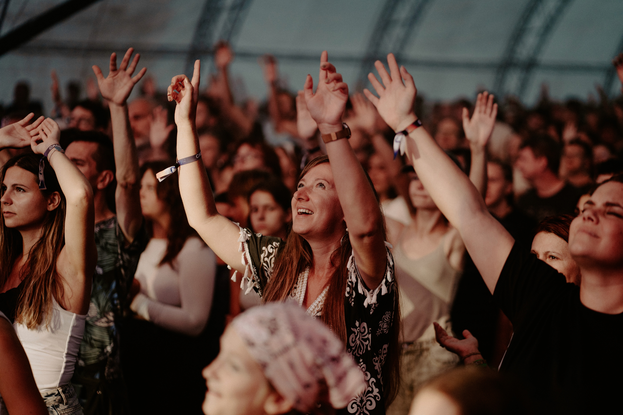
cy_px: 208
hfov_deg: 23.9
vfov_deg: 16.1
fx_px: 1471
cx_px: 312
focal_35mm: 85
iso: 400
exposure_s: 1/320
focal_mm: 85
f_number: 2
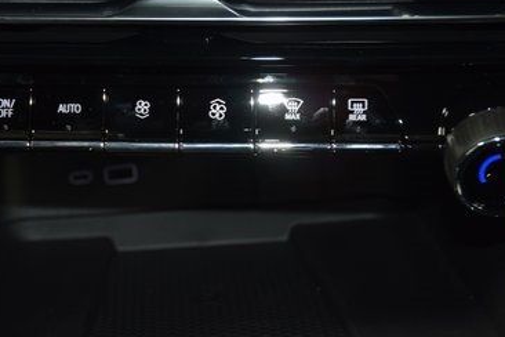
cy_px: 103
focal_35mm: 92
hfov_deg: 22.1
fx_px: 1289
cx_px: 189
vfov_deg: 14.8
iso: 560
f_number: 4.2
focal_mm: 35
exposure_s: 1/20
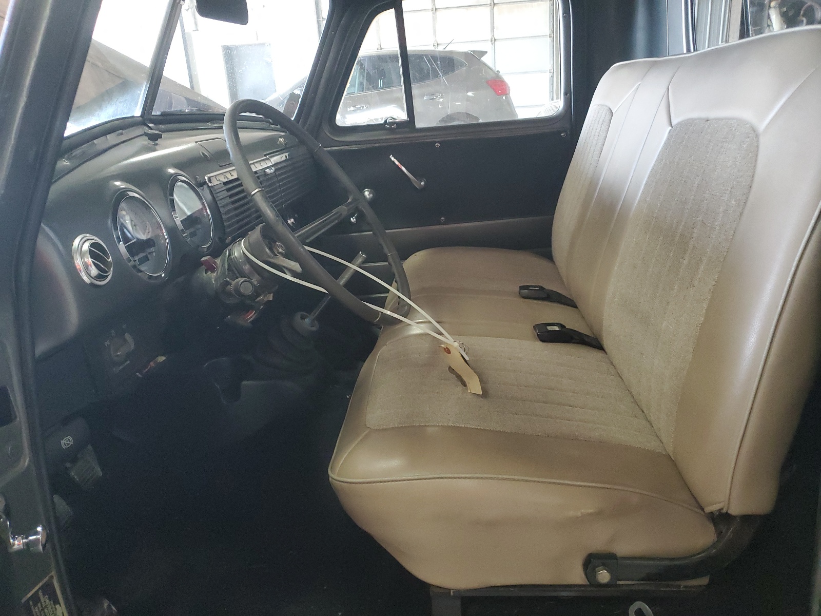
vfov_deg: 53.1
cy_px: 308
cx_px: 410
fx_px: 617
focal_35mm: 26
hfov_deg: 67.3
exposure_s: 1/60.2
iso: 418
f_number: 1.5
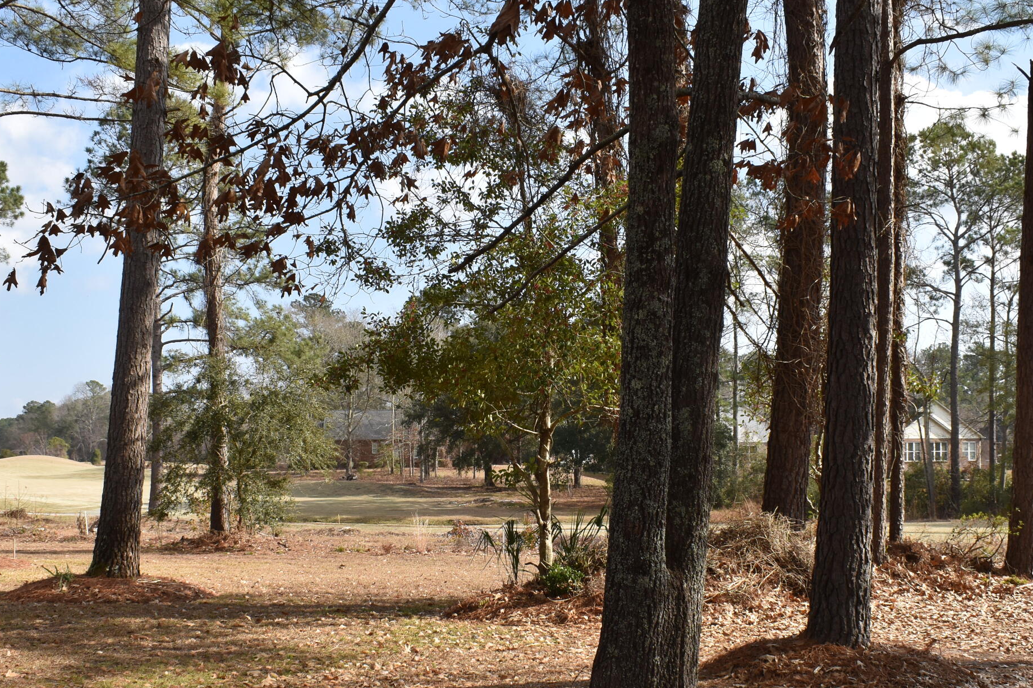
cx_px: 529
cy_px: 440
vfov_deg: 30.4
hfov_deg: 44.5
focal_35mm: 44
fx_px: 1262
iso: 200
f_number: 9
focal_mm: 18
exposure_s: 1/320
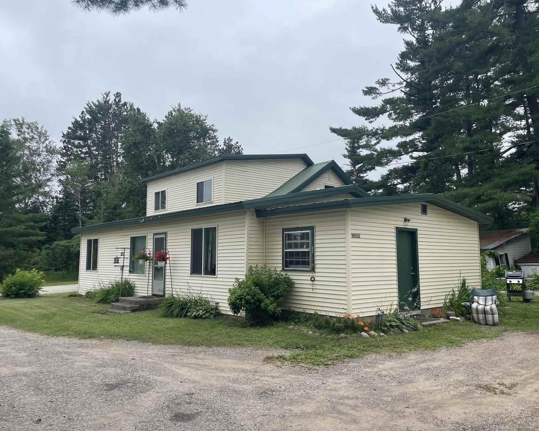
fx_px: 447
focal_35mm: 28
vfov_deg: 51.5
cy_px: 212
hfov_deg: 62.2
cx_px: 283
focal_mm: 4.2
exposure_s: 1/2681
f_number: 1.6
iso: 32
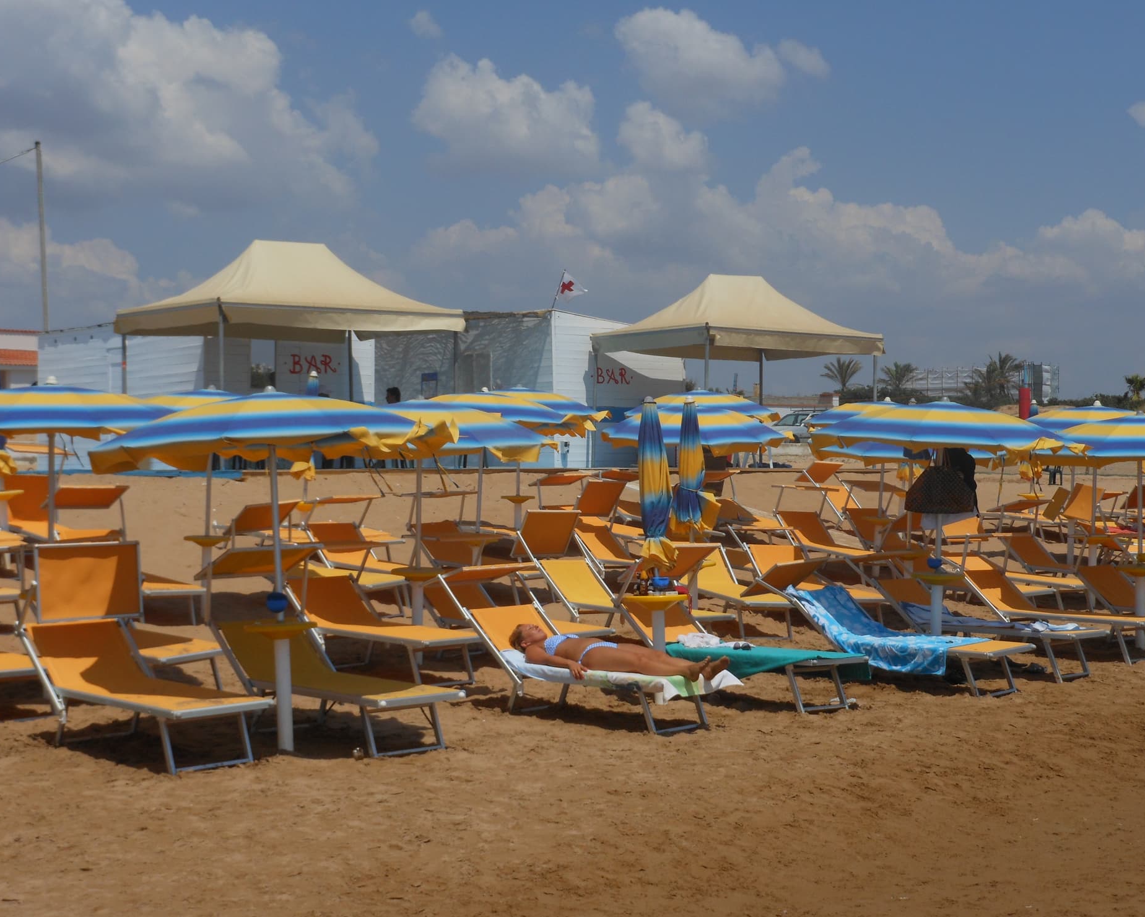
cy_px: 454
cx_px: 574
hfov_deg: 33.0
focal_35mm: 57
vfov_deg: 26.7
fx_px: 1932
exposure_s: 1/1250
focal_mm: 9.6
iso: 80
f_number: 4.9
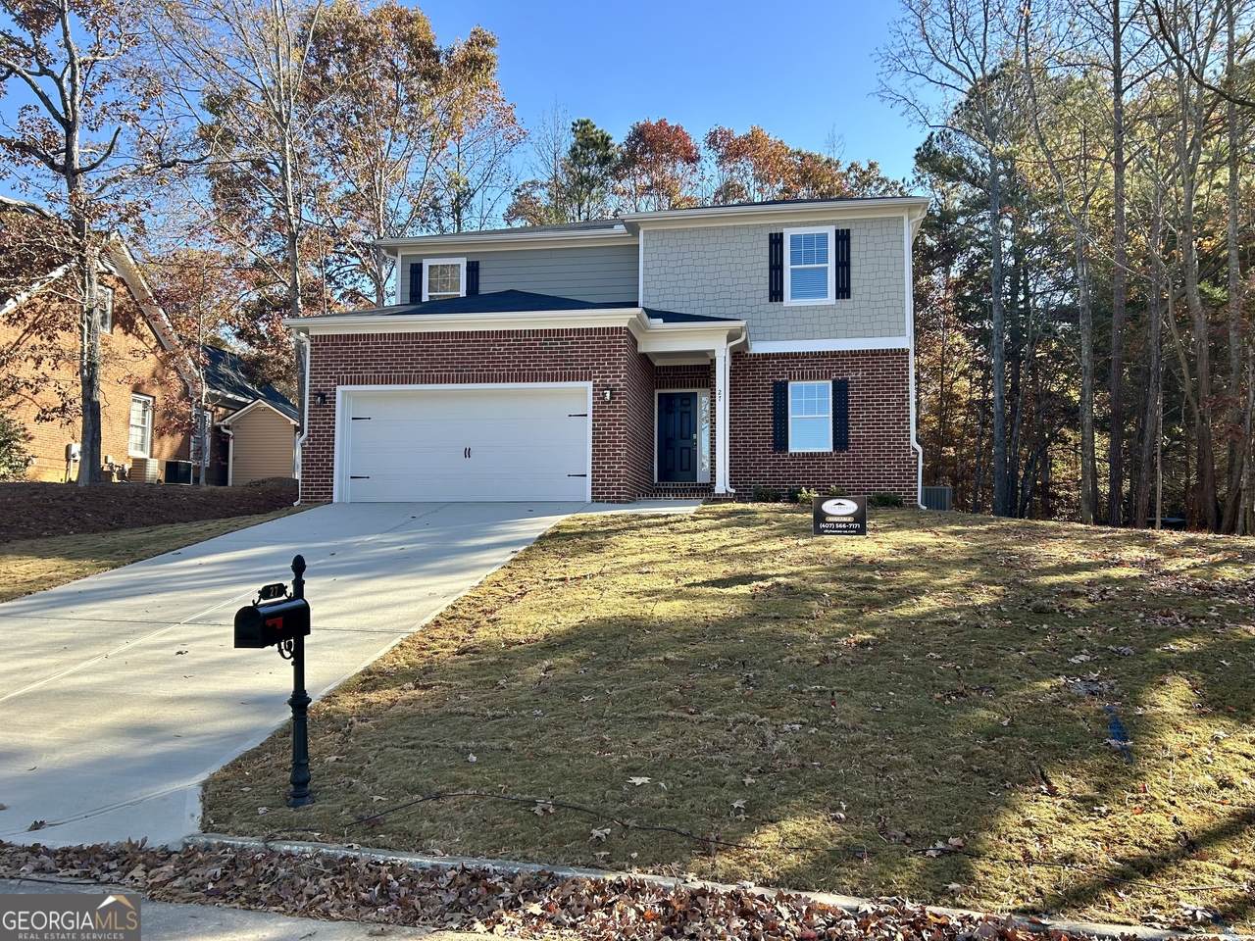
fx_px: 943
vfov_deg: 53.1
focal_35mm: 26
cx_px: 628
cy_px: 470
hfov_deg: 67.3
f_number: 1.5
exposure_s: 1/949
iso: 50
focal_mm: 5.7
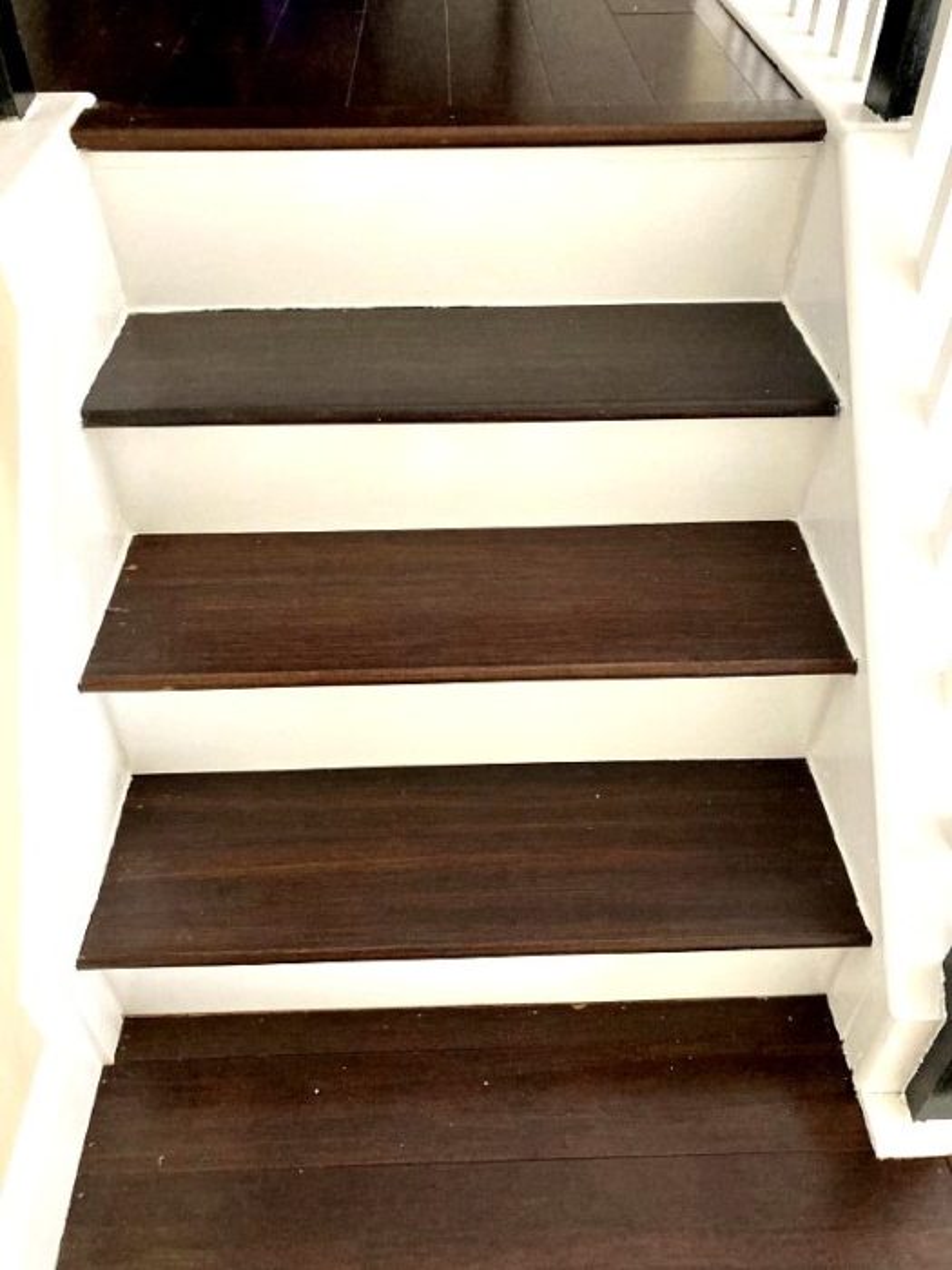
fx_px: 1027
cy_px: 635
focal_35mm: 28
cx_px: 476
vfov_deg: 63.4
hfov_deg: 49.7
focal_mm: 3.99
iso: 250
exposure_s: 1/60
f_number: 1.8
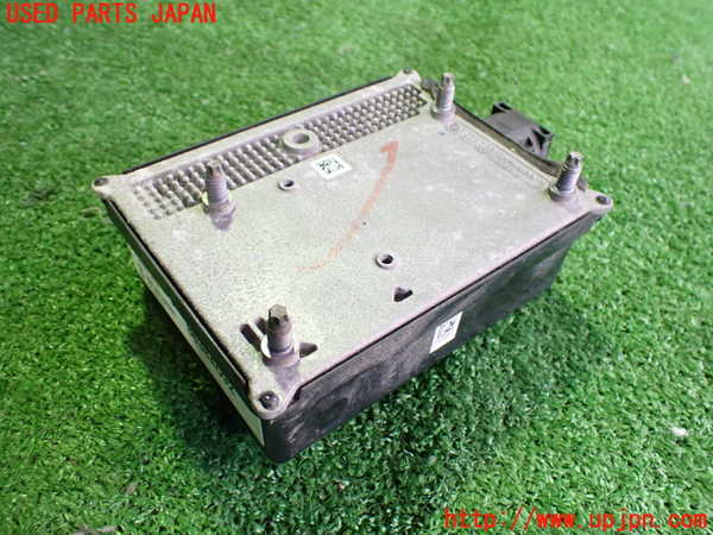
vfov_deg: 46.8
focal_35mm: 30
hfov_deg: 60.0
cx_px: 356
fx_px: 618
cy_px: 268
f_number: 2.3
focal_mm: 5.4
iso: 800
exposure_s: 1/60
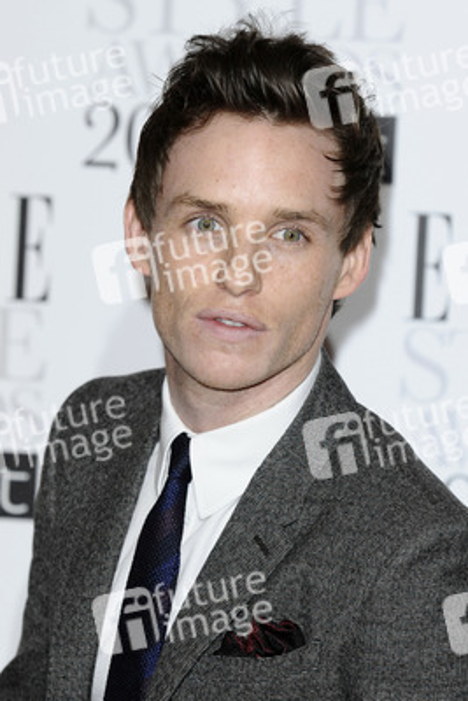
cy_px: 350
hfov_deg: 6.3
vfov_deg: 9.5
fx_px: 4237
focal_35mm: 218
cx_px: 234
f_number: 5
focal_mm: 145
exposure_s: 1/200
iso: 320
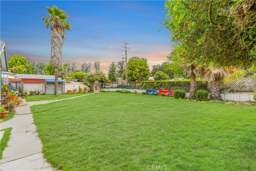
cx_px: 128
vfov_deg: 73.8
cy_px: 86
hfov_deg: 96.7
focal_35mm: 16
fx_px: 114
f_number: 8
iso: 1000
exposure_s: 1/8000
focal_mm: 16
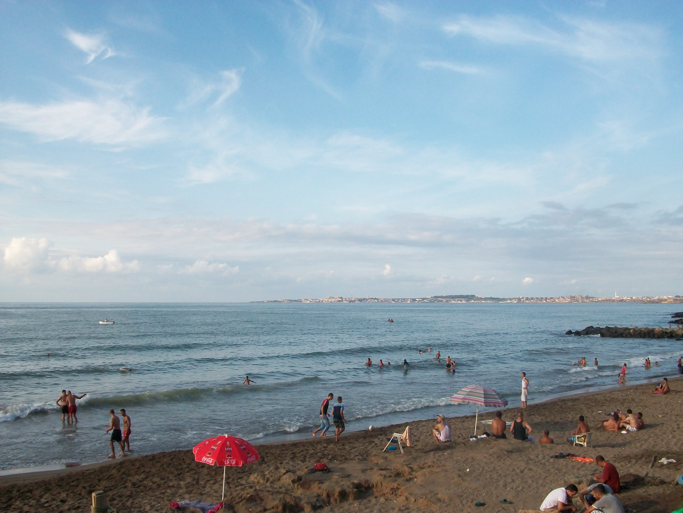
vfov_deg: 41.8
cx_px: 342
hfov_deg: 54.0
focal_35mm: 34
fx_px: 671
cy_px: 256
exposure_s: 1/250
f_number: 5.5
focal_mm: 5.7
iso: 80
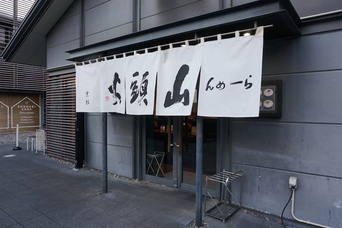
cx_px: 171
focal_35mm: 24
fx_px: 228
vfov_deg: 53.1
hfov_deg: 73.8
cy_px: 114
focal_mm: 16
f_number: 4
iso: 125
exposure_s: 1/60
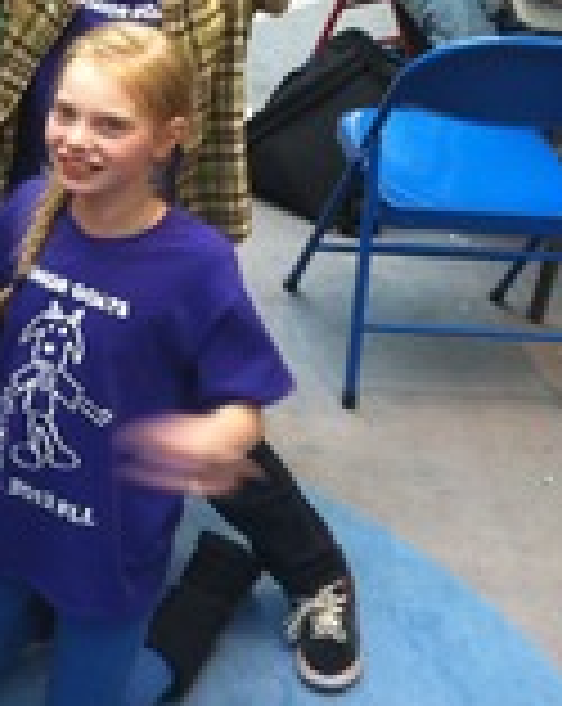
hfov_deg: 14.1
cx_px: -409
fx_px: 2044
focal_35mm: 98
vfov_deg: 19.3
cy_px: 108
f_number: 2.8
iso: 125
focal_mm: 3.85
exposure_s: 1/17
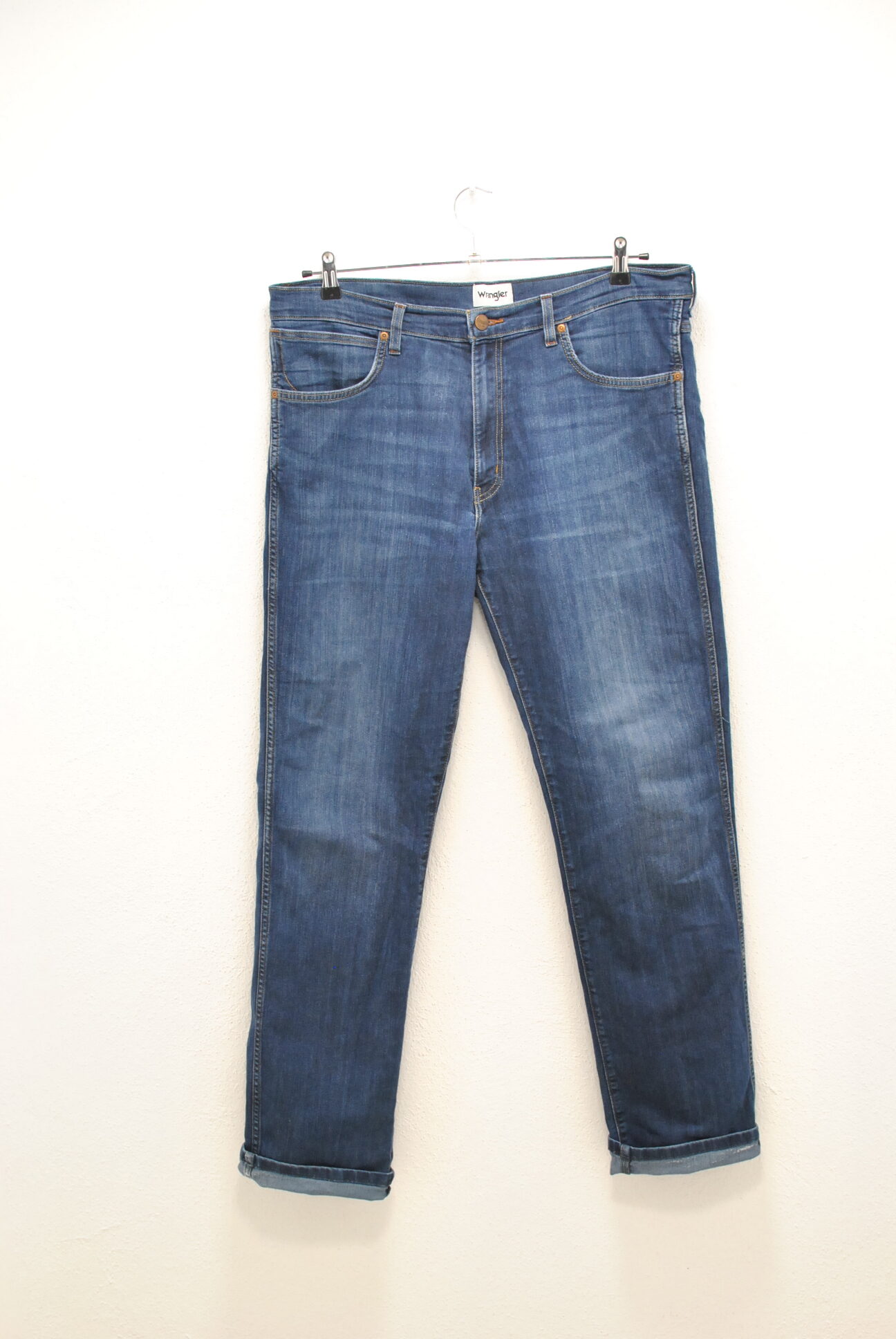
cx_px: 448
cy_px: 670
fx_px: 1954
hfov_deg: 25.8
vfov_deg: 37.8
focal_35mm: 52
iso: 800
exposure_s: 1/80
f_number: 4
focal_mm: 35
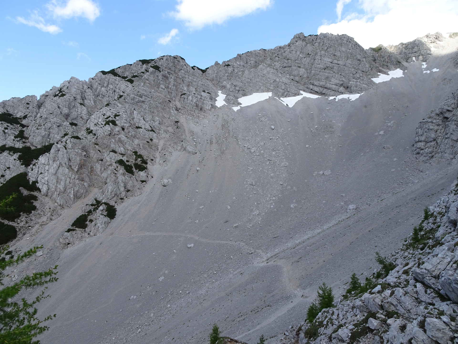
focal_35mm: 24
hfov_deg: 71.6
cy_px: 172
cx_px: 229
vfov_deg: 56.8
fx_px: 318
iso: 80
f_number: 3.5
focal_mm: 4.1
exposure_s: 1/400
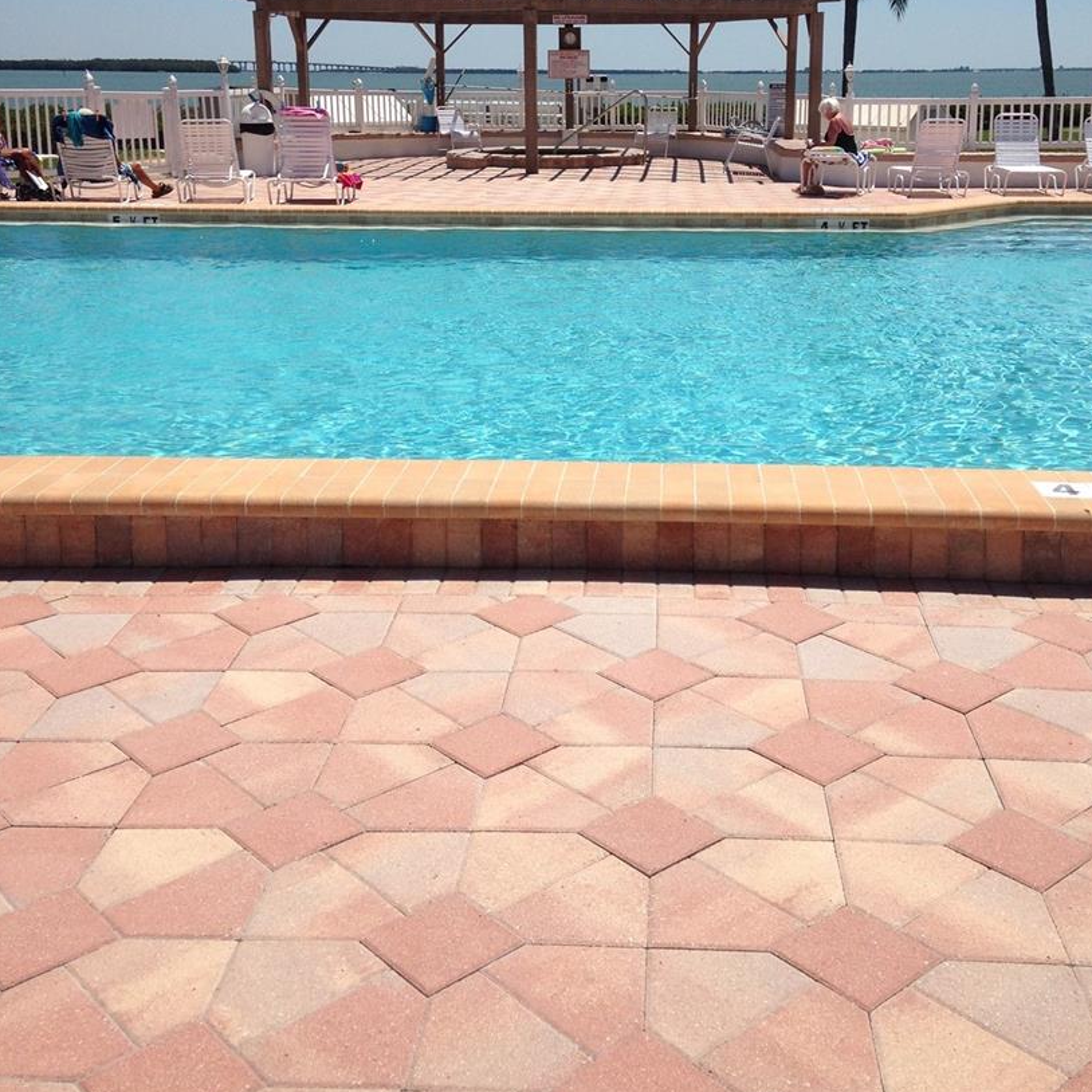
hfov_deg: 39.1
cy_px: 346
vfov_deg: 38.6
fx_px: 1535
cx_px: 598
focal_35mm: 43
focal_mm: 4.12
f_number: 2.4
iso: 50
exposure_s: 1/3195
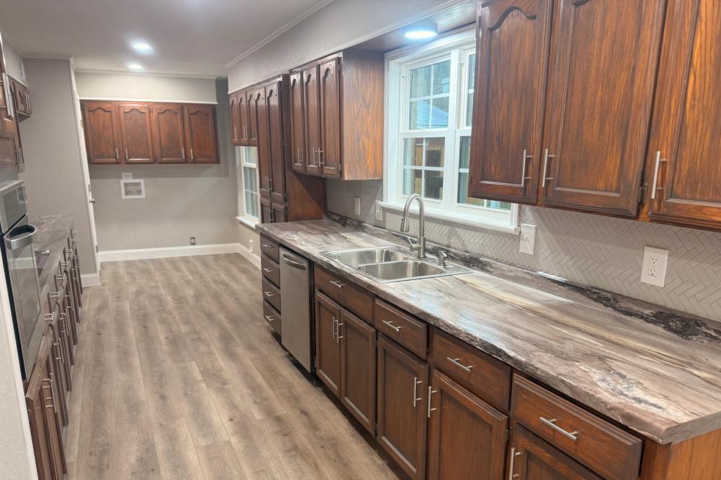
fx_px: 521
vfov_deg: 49.3
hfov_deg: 69.4
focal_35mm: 26
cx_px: 352
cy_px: 280
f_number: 1.78
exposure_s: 1/60
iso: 200
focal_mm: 6.76
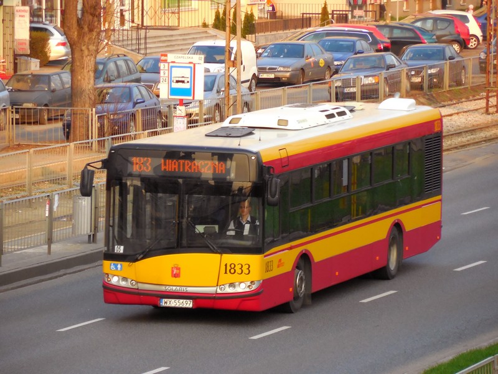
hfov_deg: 6.5
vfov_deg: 4.9
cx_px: 249
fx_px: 4402
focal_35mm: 306
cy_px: 187
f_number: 5.5
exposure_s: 1/250
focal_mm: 55.1
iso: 400
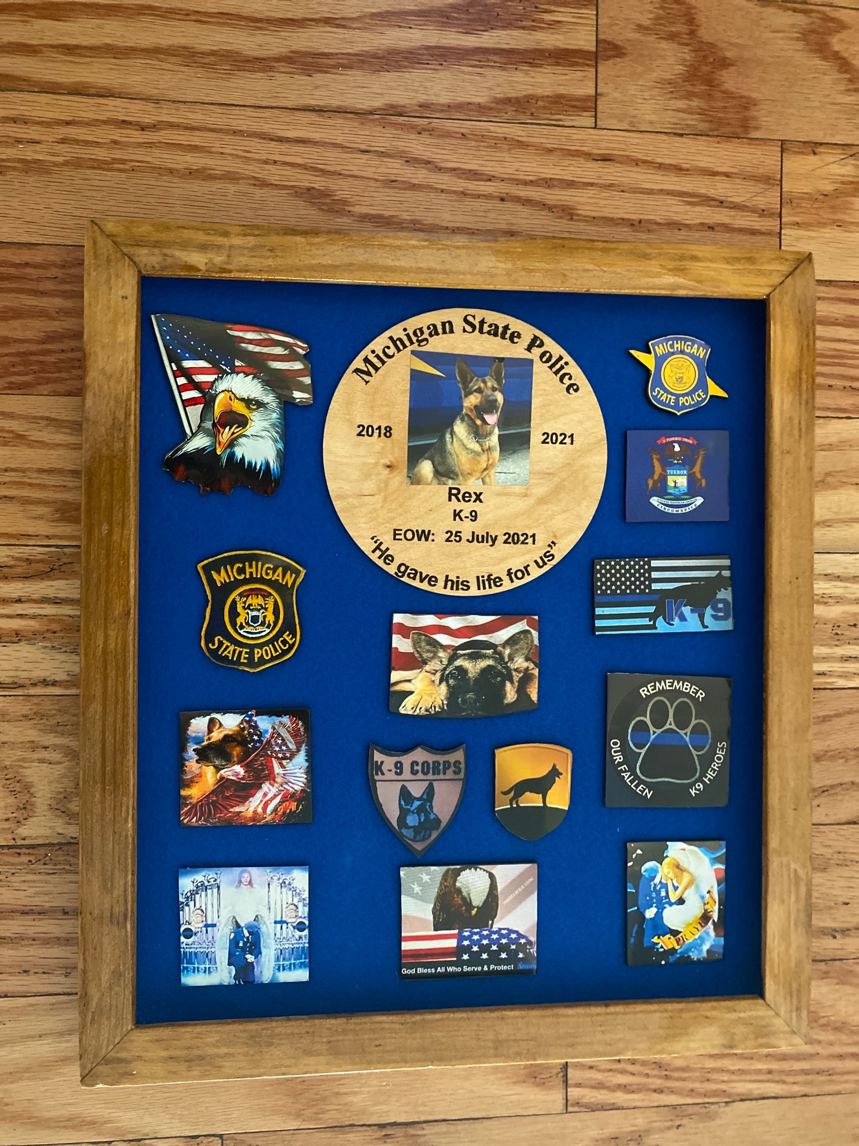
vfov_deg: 67.3
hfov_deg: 53.1
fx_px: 860
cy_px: 573
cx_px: 430
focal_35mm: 26
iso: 640
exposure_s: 1/30
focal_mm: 4.25
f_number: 1.8
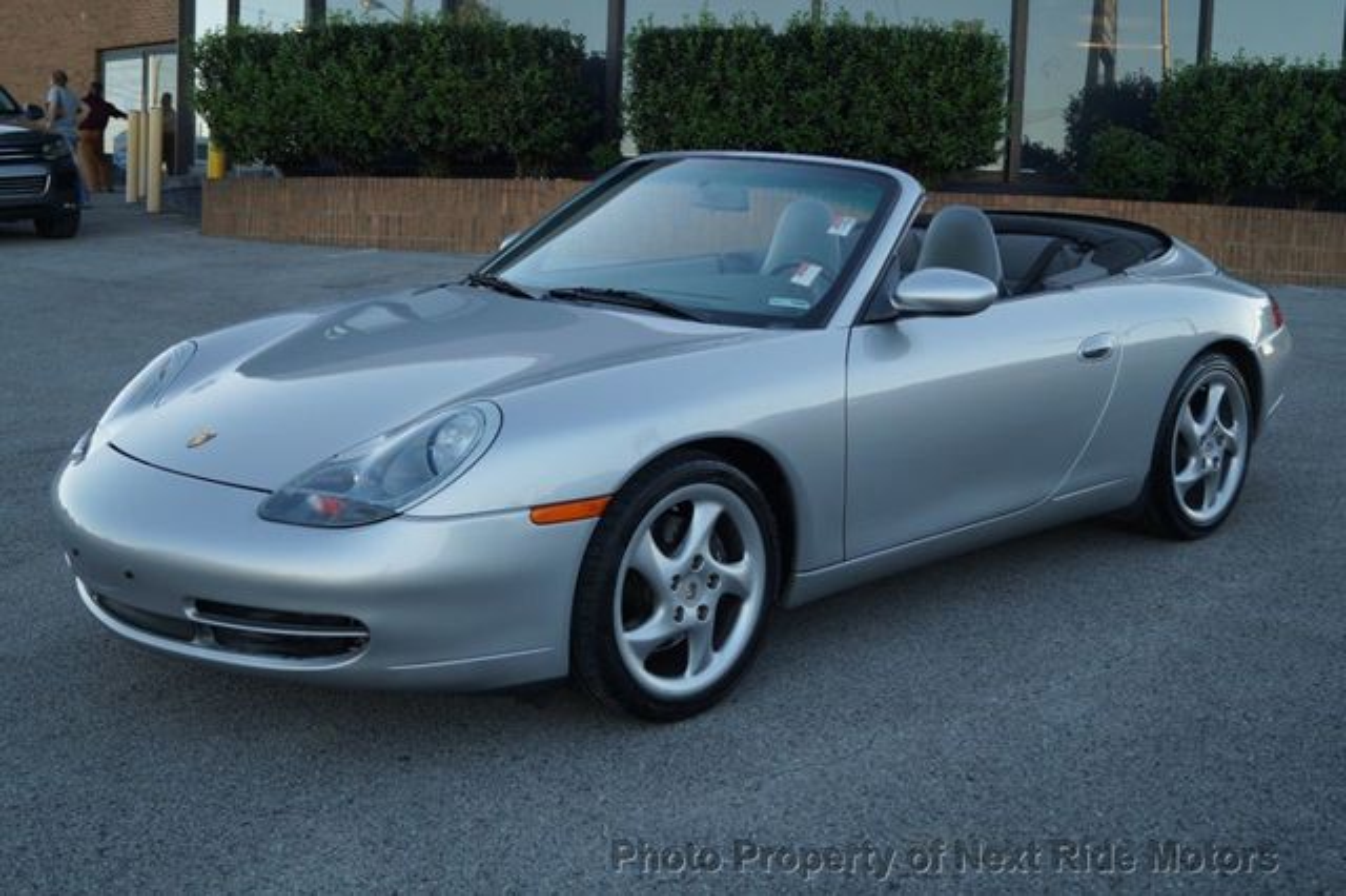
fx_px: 1569
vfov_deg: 31.9
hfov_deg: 46.4
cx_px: 673
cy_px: 448
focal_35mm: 42
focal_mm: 28
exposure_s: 1/125
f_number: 4.5
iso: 100
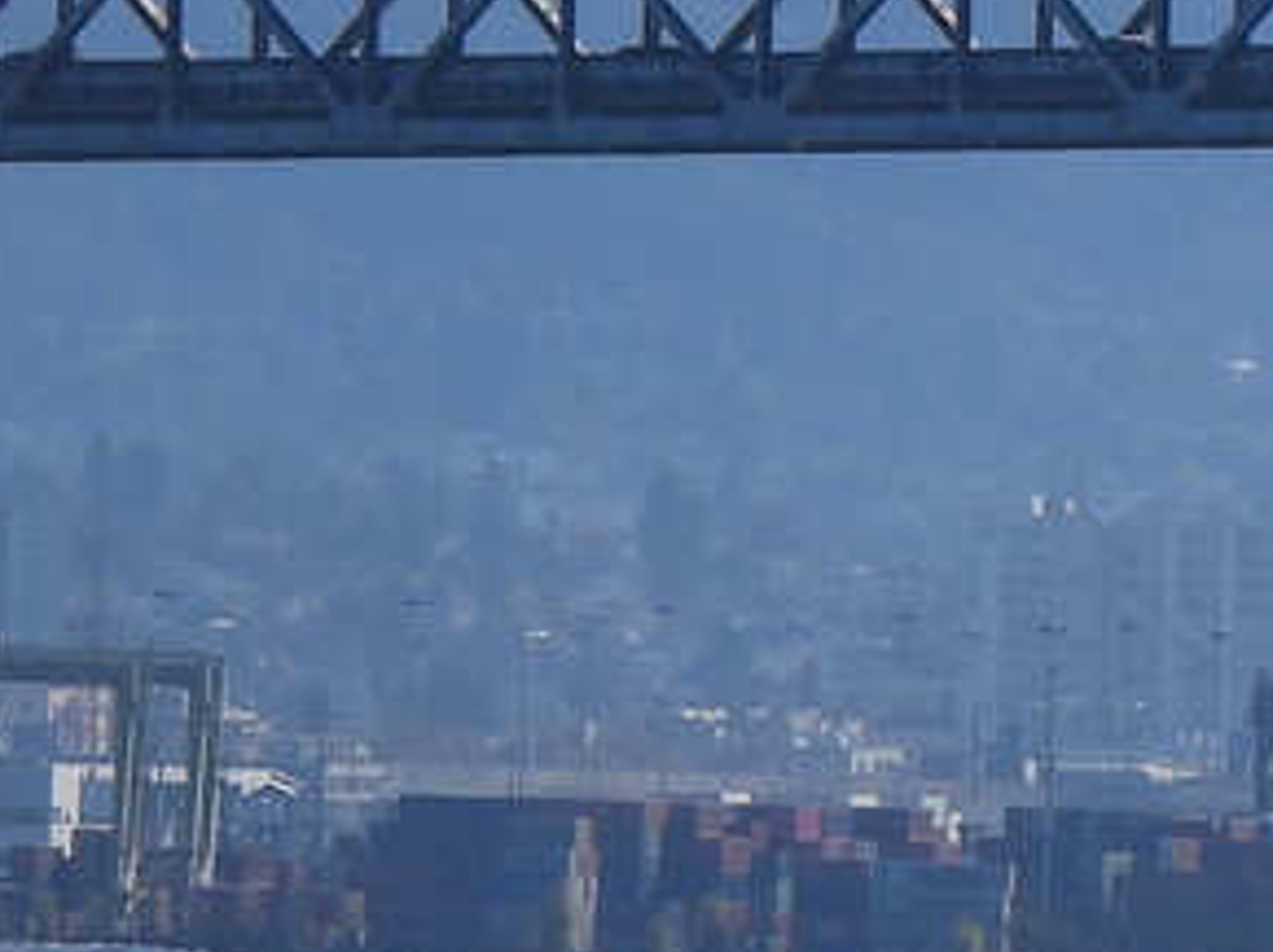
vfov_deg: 0.7
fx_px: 81169
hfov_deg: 0.9
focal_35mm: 2209
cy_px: -175
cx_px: 2647
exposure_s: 1/1000
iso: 100
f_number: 5
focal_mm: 89.2
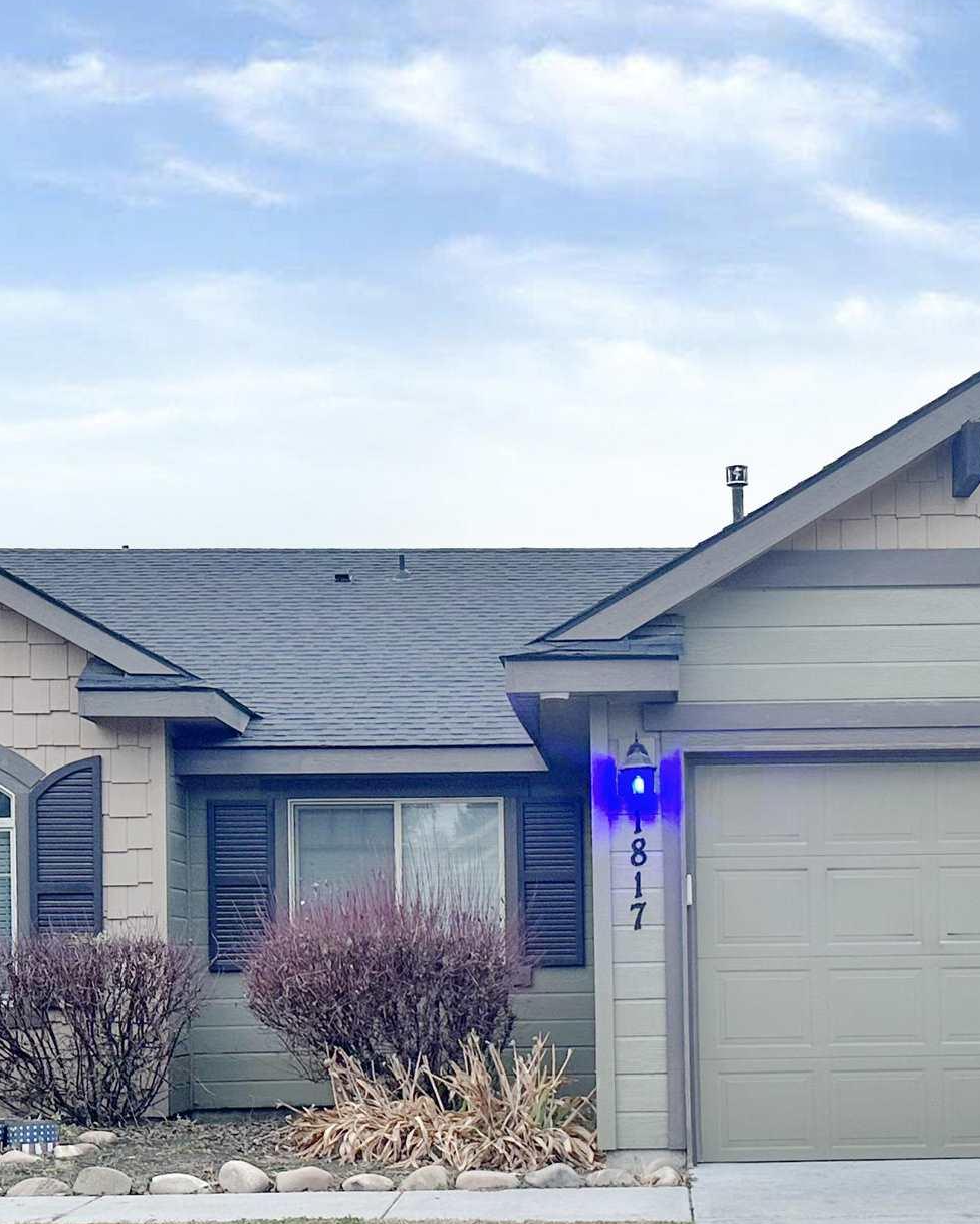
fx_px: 2139
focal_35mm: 59
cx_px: 737
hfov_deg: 25.5
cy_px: 937
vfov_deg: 31.3
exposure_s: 1/120
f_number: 1.78
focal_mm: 6.86
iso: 125
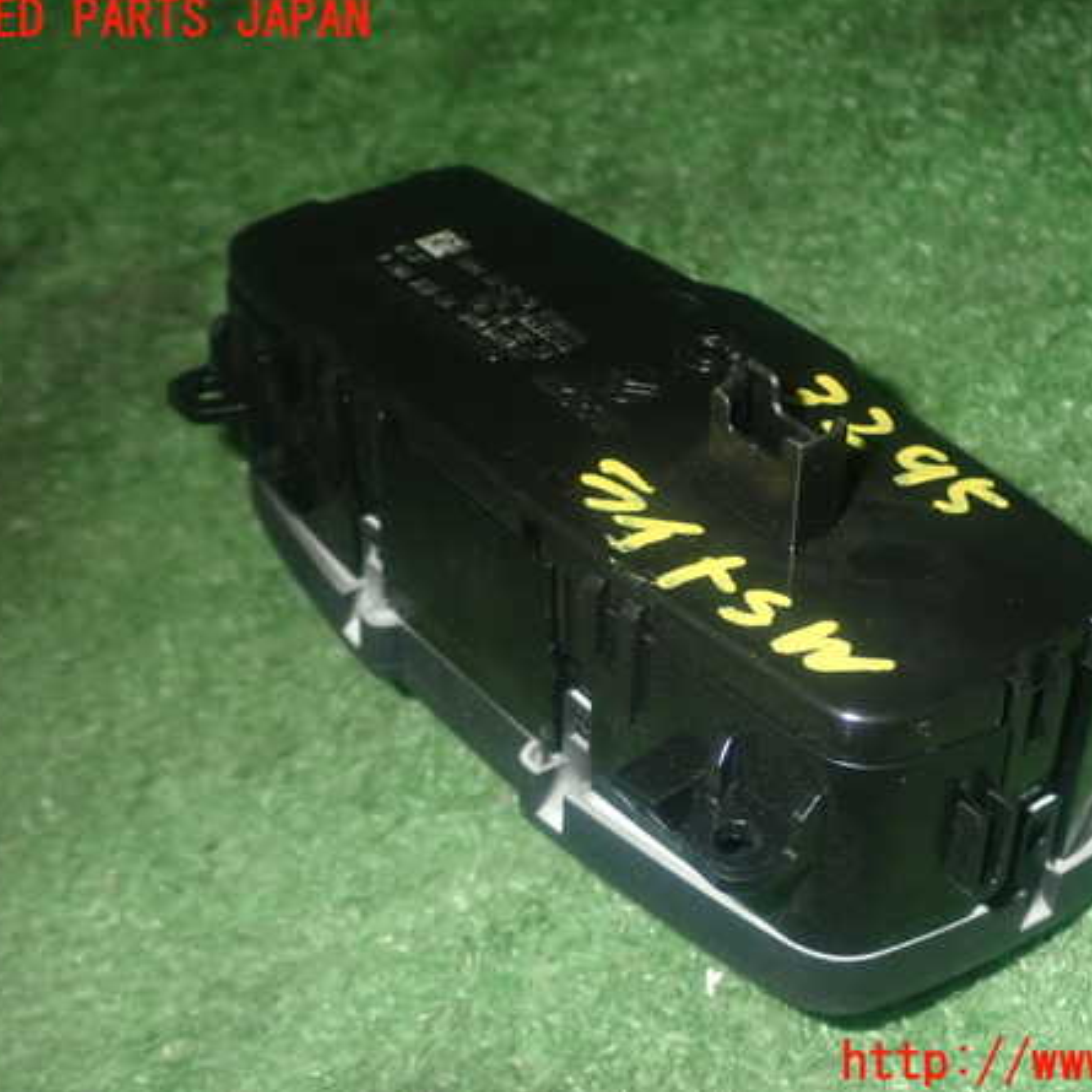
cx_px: 660
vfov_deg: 30.6
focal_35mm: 56
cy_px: 542
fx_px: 1999
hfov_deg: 30.5
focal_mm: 8.4
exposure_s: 1/50
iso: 800
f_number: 9
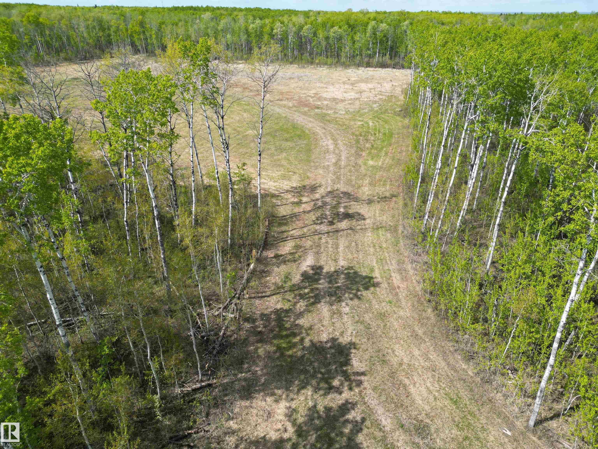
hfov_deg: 71.6
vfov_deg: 56.8
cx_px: 299
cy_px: 224
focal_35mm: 24
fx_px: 415
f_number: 1.7
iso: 110
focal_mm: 6.72
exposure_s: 1/2000
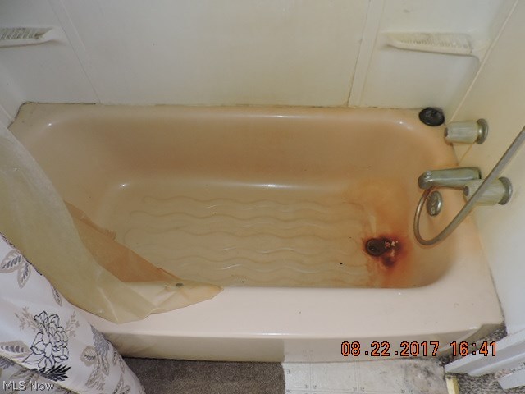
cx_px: 262
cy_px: 197
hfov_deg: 71.6
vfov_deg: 56.8
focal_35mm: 24
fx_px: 364
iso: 200
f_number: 3
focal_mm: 4.3
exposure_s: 1/30
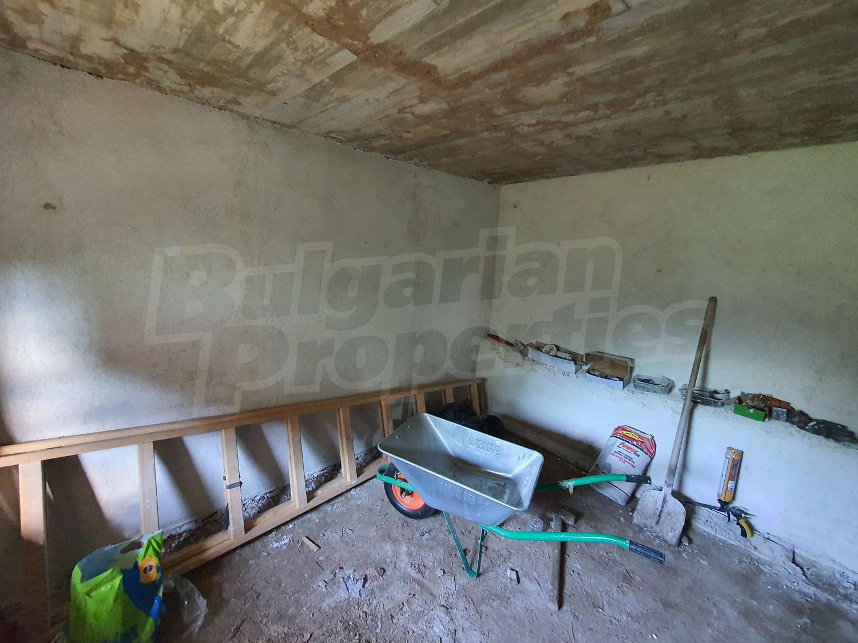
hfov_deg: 106.2
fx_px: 322
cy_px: 322
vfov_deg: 89.9
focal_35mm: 13
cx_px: 429
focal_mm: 1.8
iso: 640
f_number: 2.2
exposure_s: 1/25
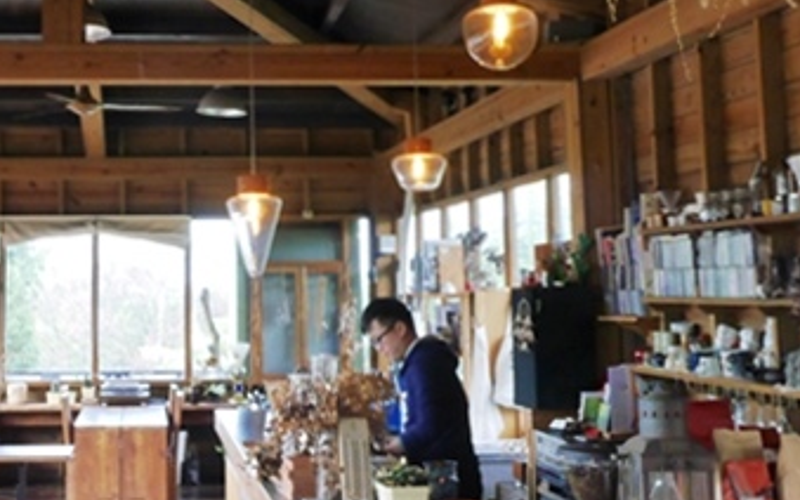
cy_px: 147
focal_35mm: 60
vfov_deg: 21.5
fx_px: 1308
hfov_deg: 33.2
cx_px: 186
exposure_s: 1/60
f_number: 7.1
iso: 640
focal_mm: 15
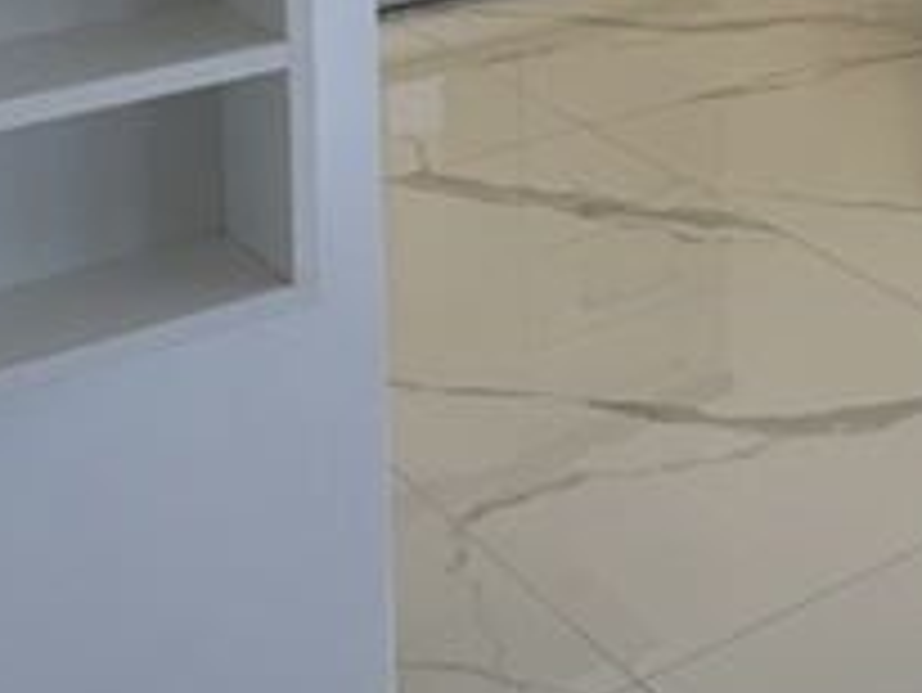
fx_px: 2185
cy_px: -396
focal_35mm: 82
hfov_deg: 20.9
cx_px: 1309
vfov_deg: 16.2
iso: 40
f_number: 2.2
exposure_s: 1/163
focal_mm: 2.22
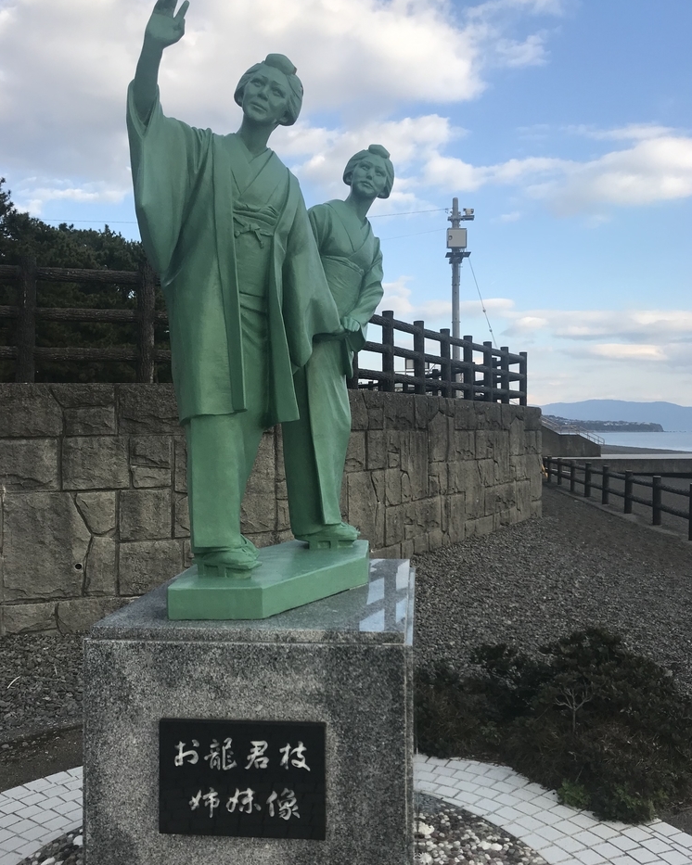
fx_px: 768
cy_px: 426
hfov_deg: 48.5
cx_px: 344
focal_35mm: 30
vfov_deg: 58.8
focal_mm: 3.99
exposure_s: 1/1153
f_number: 1.8
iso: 20
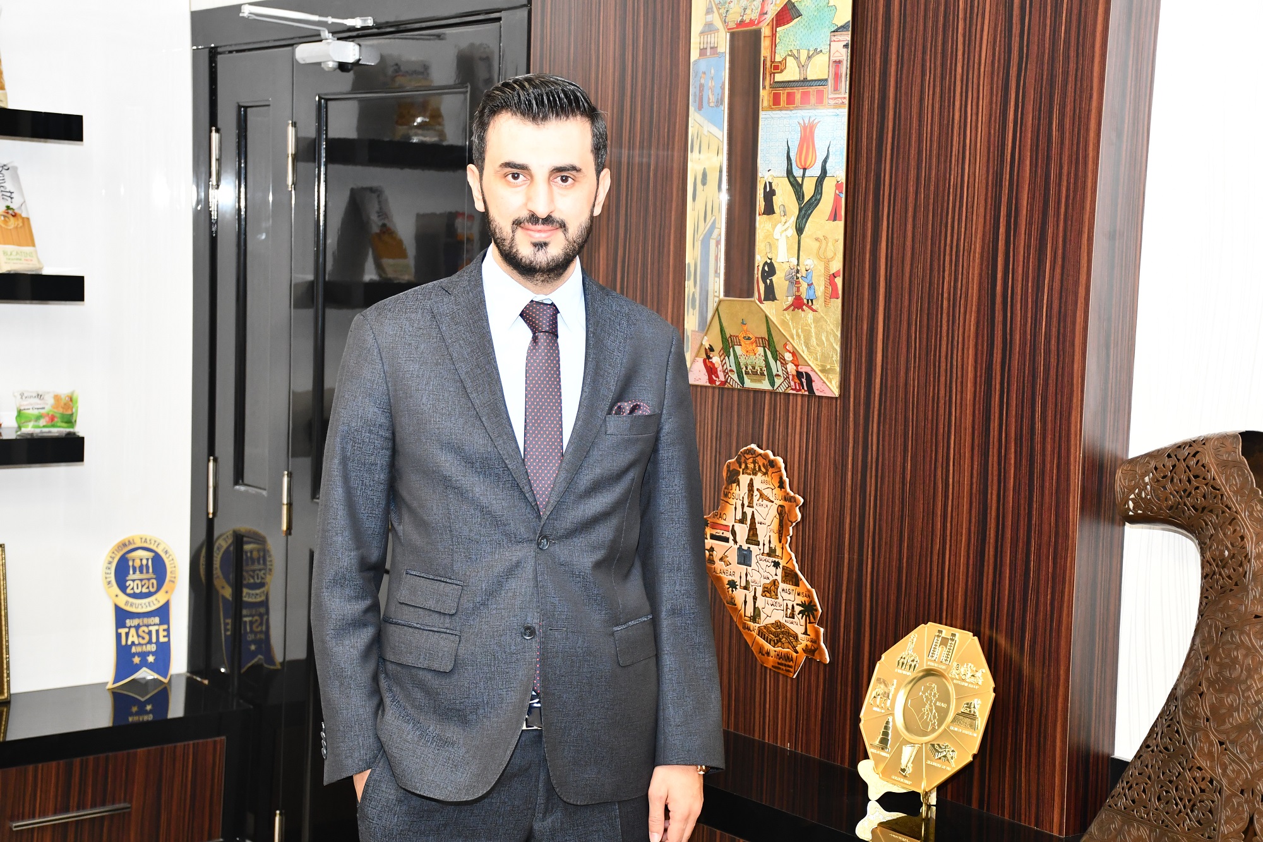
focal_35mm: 60
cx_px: 632
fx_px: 2105
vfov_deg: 22.6
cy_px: 421
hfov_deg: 33.4
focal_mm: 40
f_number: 4.5
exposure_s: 1/60
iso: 1600
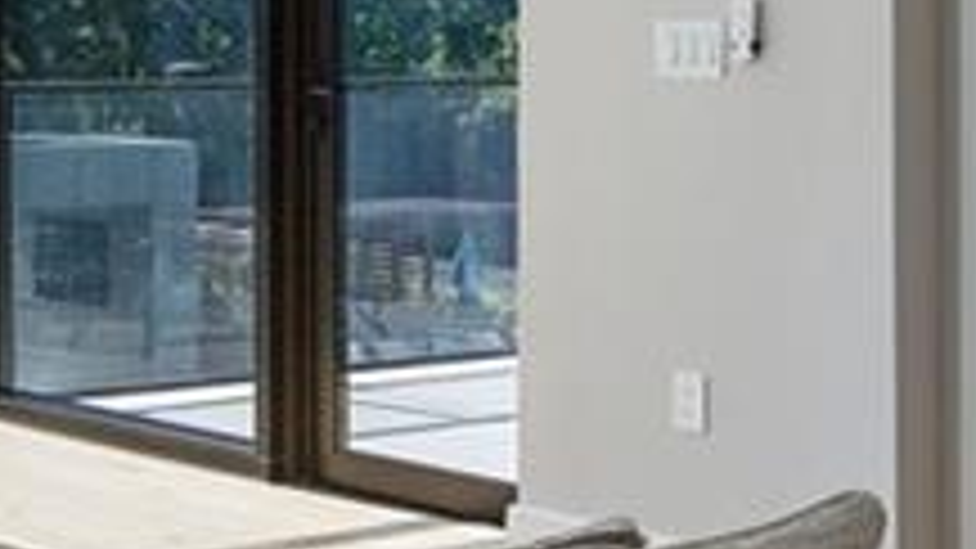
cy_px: -29
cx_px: -112
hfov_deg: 22.5
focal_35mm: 89
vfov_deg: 13.4
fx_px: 2303
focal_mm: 18
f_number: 8
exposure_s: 1/80
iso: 640
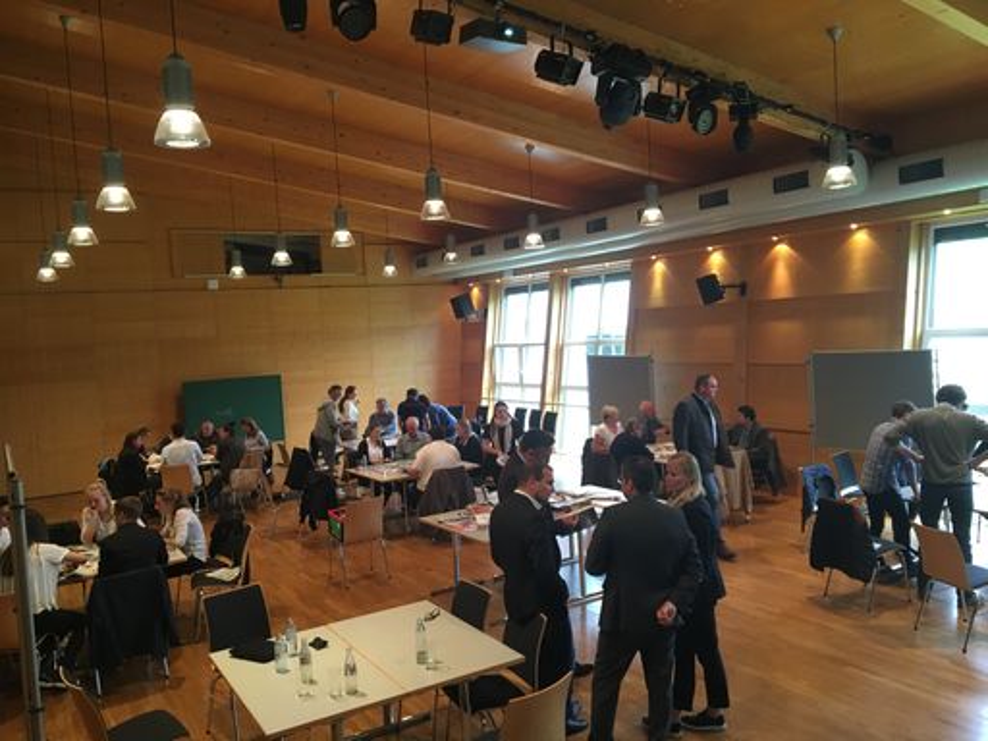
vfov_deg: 48.2
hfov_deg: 61.7
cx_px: 494
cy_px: 370
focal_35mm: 29
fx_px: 828
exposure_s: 1/33
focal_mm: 4.15
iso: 100
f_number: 2.2
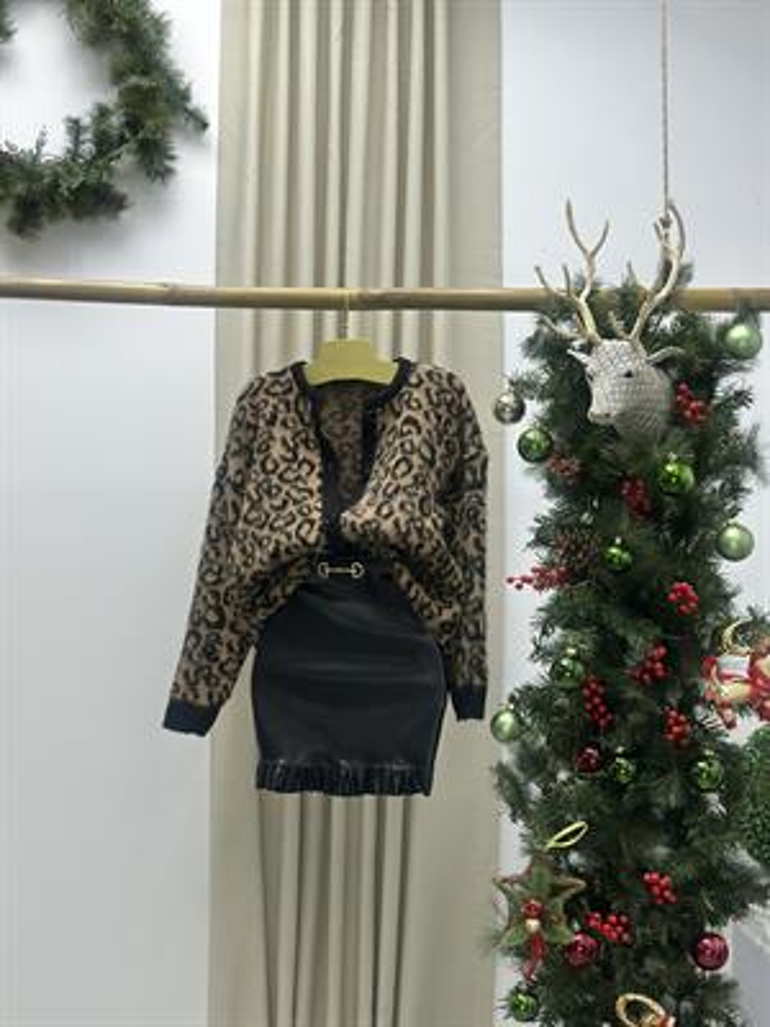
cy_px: 514
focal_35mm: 48
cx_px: 385
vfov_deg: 39.7
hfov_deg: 30.3
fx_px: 1424
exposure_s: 1/156
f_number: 1.78
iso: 64
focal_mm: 6.86
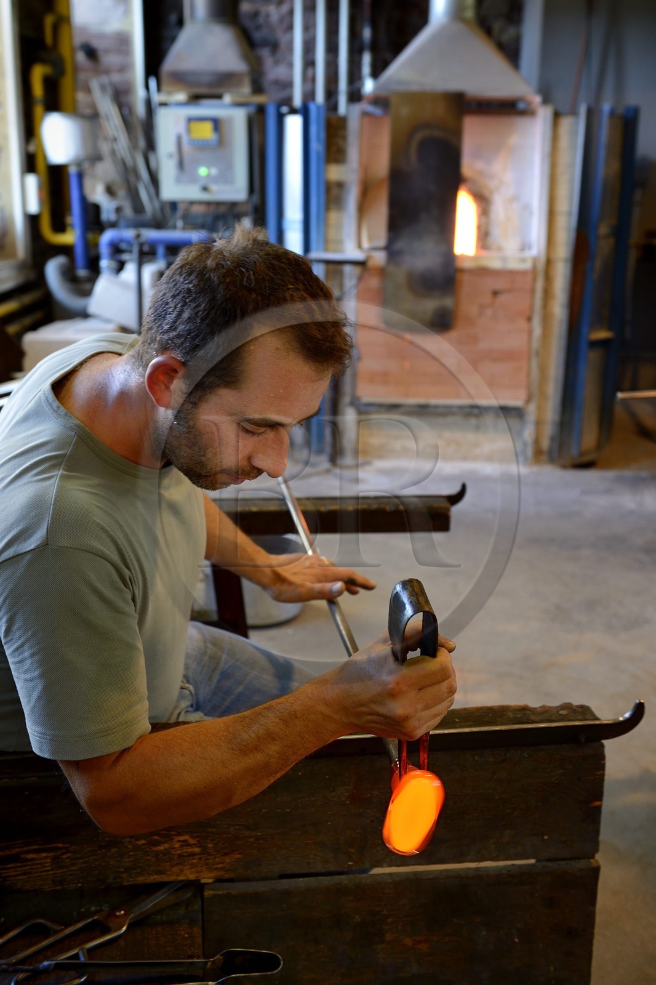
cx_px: 328
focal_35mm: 38
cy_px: 492
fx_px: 1039
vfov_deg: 50.7
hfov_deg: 35.0
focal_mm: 38
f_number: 4.5
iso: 800
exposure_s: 1/60
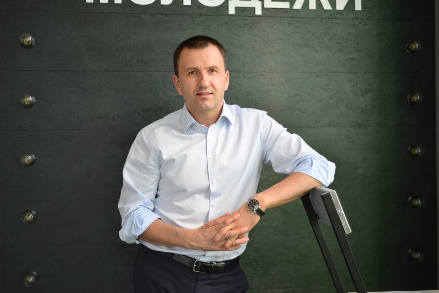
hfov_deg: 39.6
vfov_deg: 27.0
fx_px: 610
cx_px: 220
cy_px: 146
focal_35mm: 50
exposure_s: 1/320
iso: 100
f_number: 1.8
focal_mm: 50
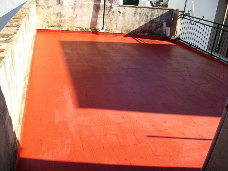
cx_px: 114
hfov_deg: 56.8
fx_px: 211
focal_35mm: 32
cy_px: 86
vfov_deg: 44.2
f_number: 2.8
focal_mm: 5.7
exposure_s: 1/500
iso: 64
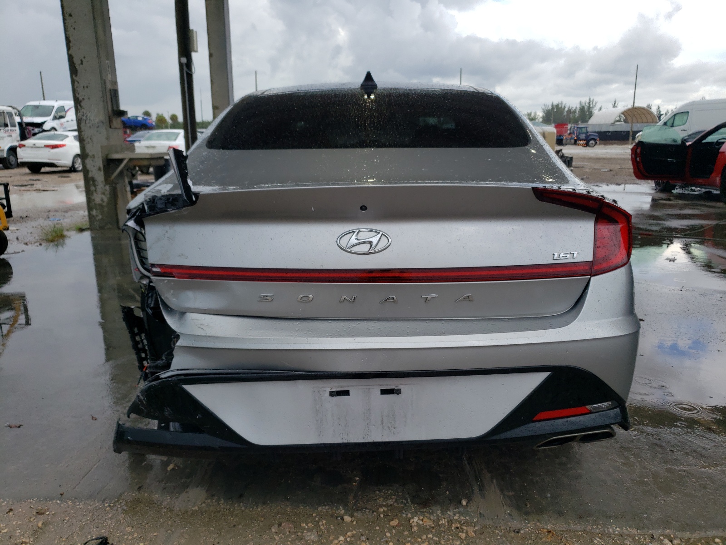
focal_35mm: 26
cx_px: 363
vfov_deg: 53.1
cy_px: 272
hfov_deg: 67.3
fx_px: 545
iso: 50
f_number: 1.5
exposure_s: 1/1250
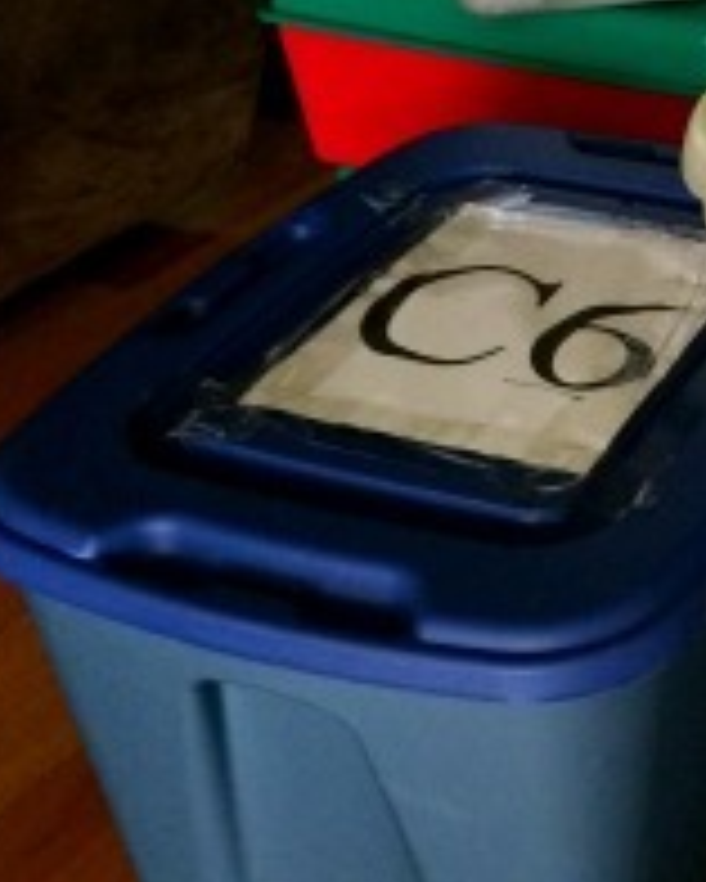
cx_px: 832
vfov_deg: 24.7
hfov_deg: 18.9
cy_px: 358
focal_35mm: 77
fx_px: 2010
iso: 320
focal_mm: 4.15
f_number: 2.2
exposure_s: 1/24
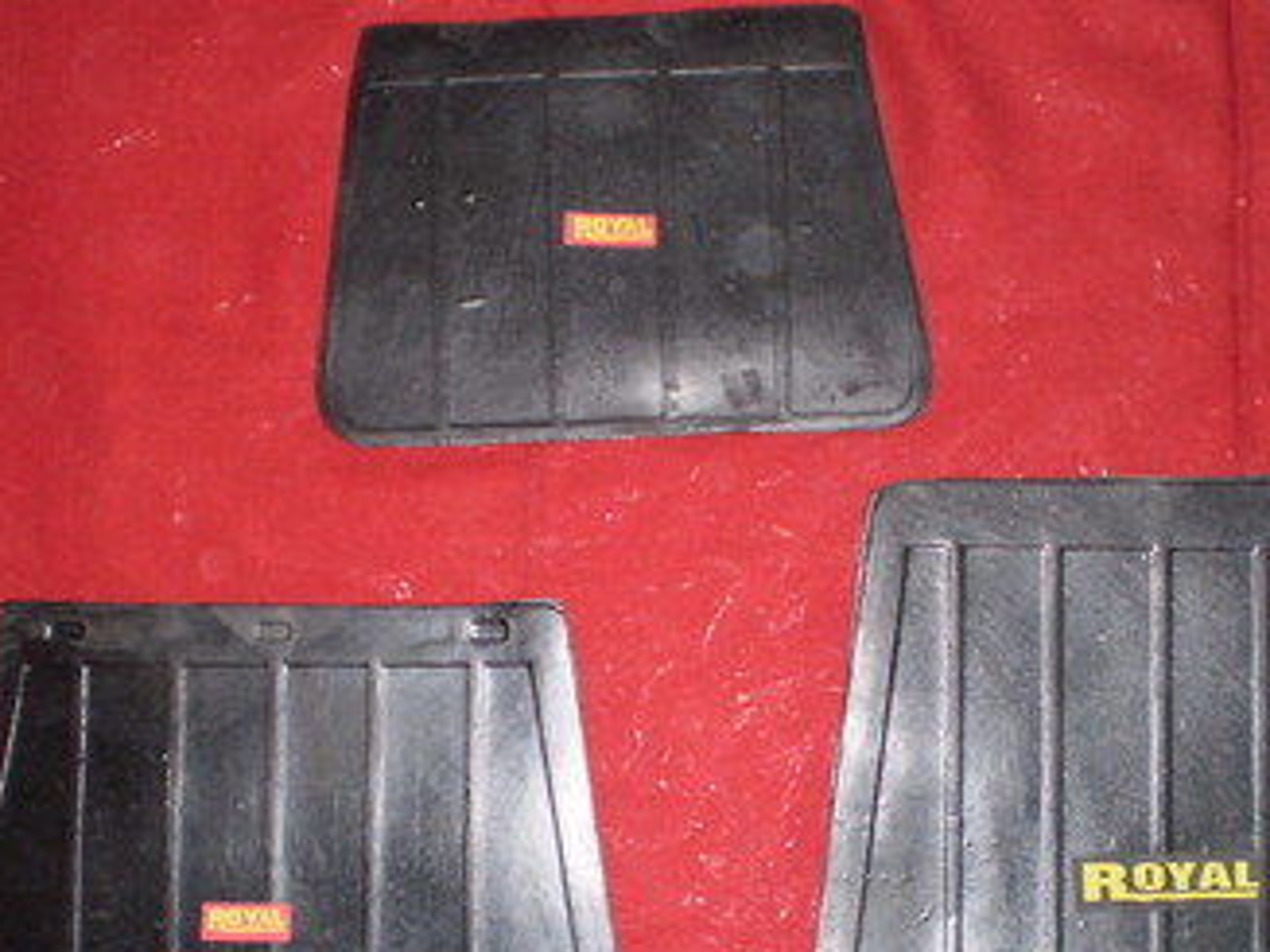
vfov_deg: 26.4
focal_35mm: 55
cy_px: 604
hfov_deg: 34.9
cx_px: 691
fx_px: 2017
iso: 125
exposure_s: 1/30
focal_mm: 6.3
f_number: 3.1
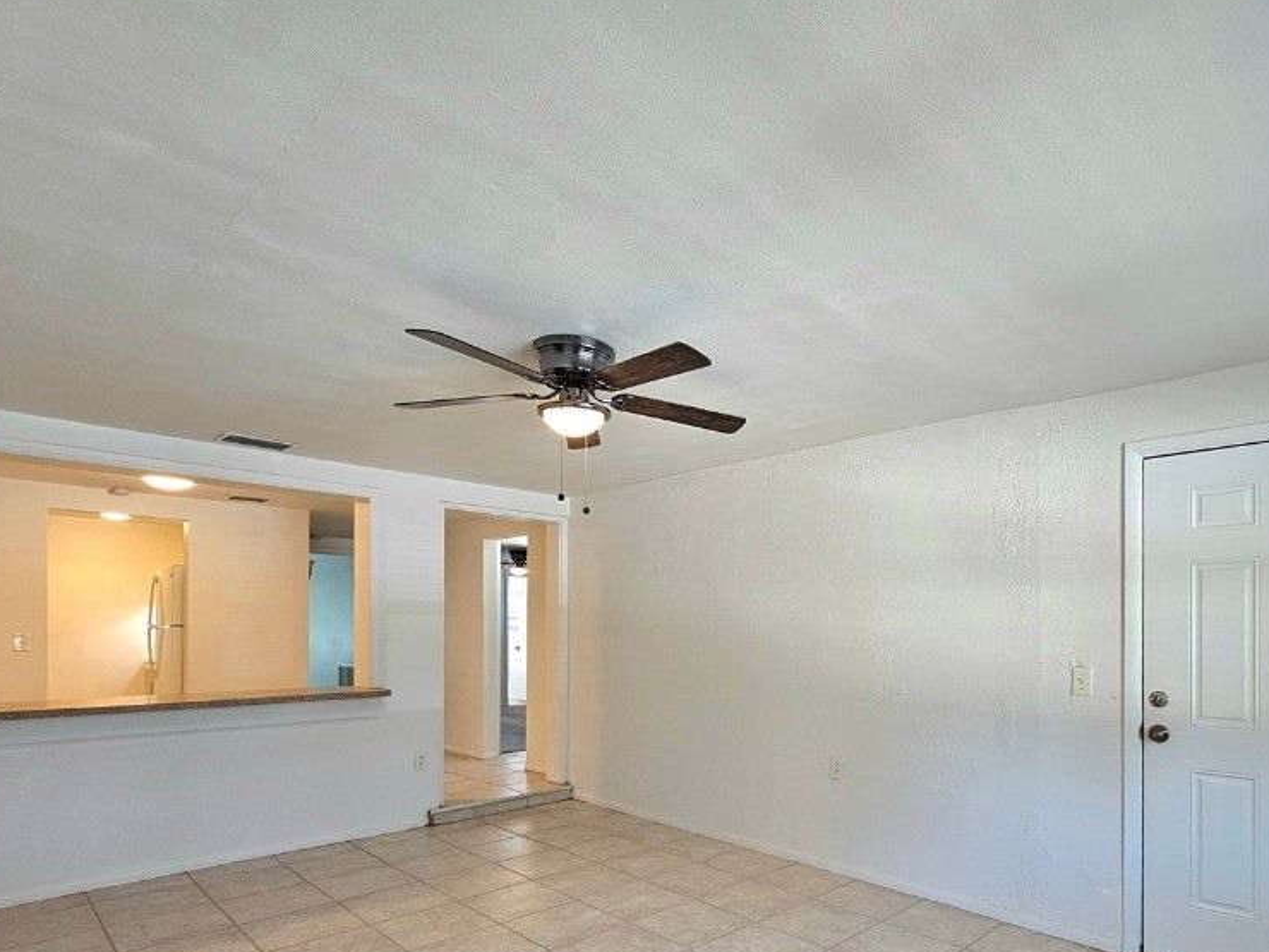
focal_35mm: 18
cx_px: 746
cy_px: 635
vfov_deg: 69.6
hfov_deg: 86.9
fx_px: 660
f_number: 2.2
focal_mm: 2.2
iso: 160
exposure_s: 1/60.2
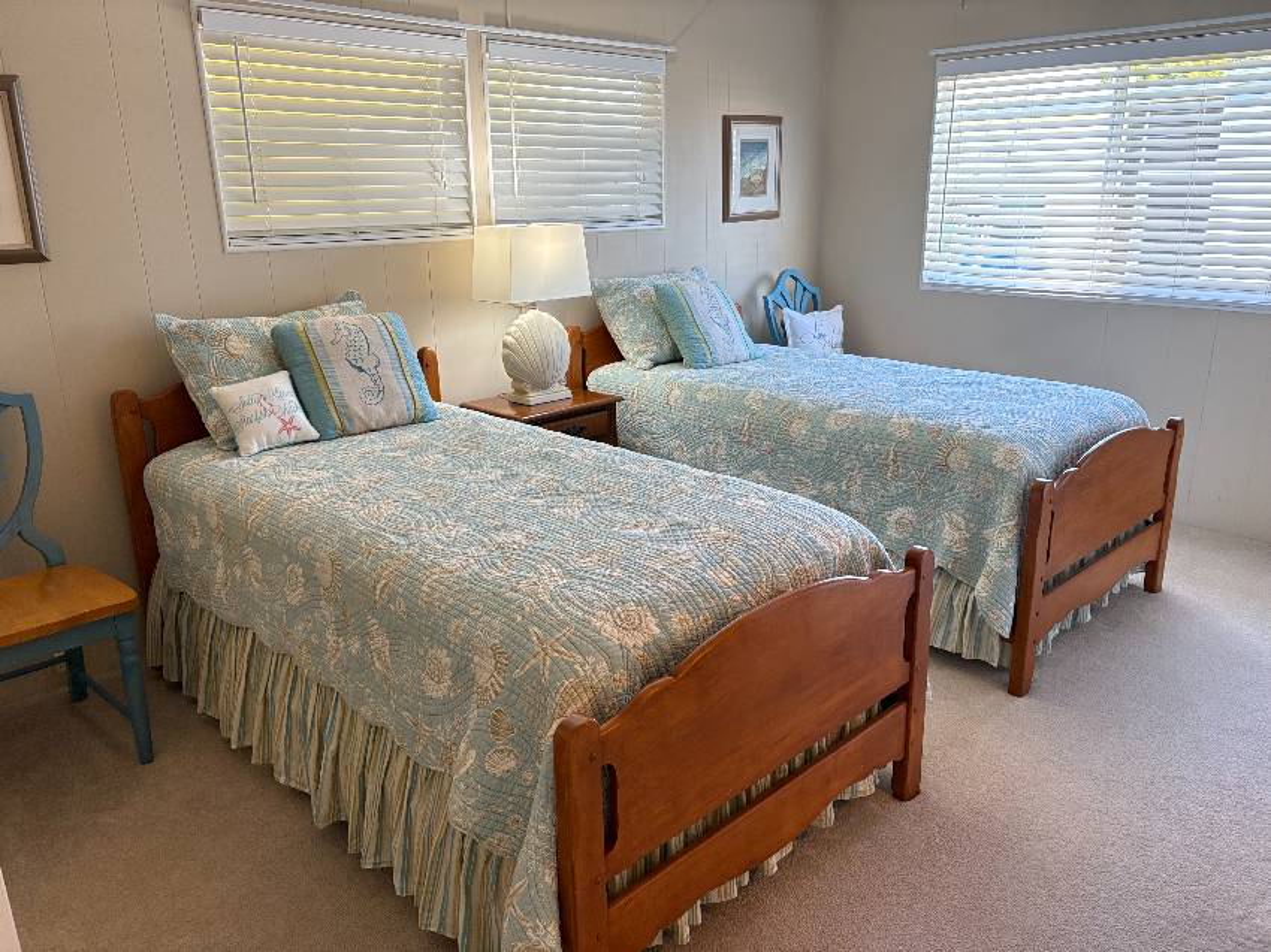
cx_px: 636
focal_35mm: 26
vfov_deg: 53.0
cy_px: 476
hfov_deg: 67.3
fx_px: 954
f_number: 1.6
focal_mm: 5.96
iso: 250
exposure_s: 1/120
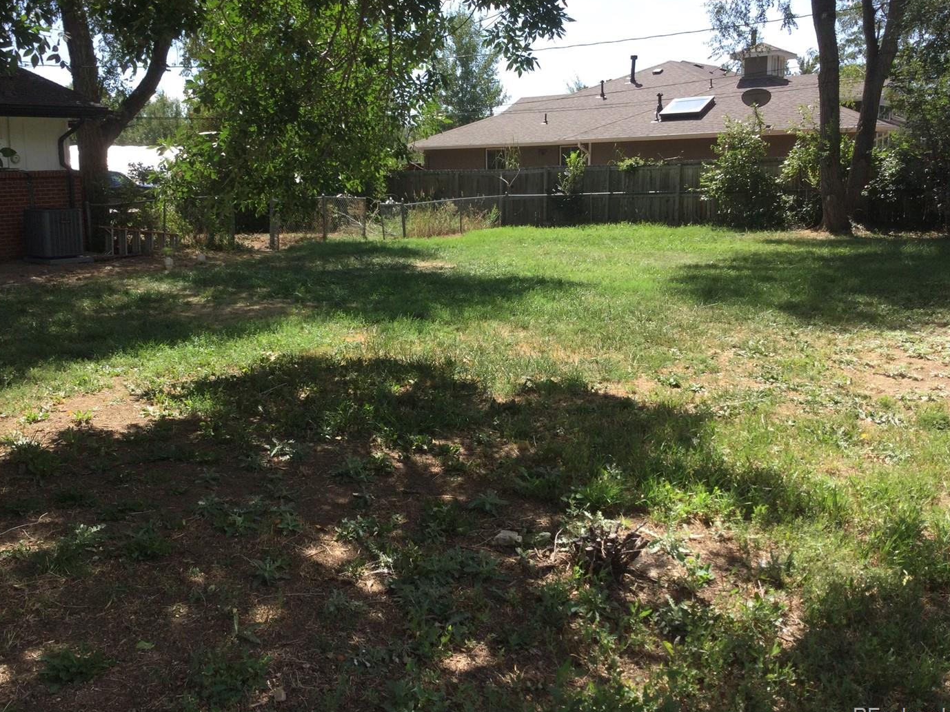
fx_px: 988
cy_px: 316
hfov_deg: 51.2
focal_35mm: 36
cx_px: 414
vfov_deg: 39.6
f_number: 2.4
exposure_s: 1/525
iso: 25
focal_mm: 3.3
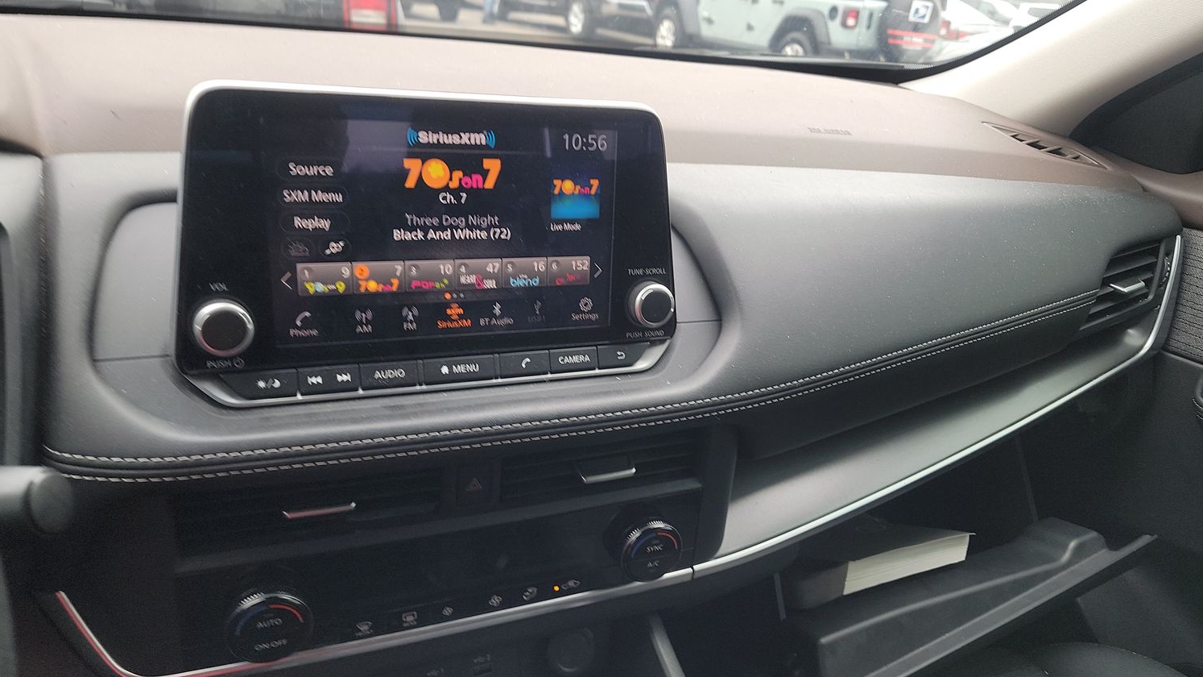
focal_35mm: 28
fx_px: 893
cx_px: 622
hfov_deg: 67.9
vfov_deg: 41.4
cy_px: 387
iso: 68
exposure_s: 1/59
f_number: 1.8
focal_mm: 6.7
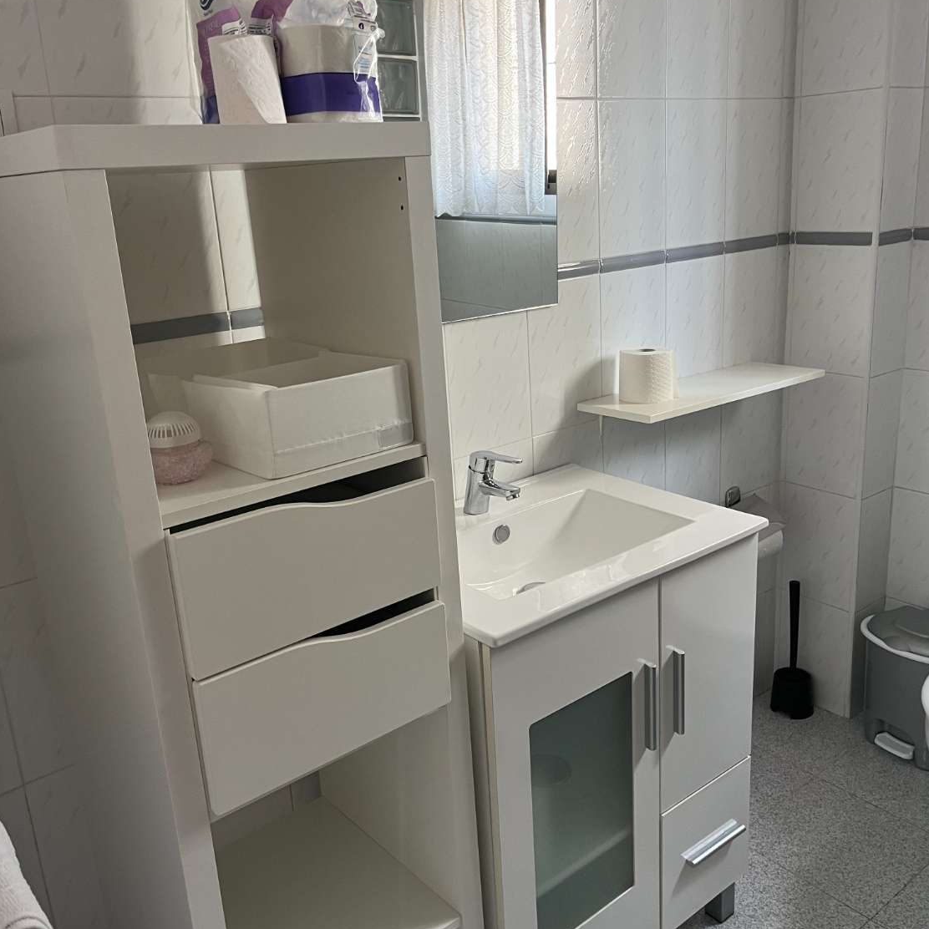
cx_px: 467
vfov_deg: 52.5
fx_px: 941
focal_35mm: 31
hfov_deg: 52.5
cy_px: 442
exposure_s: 1/50
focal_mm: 5.1
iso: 160
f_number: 1.6
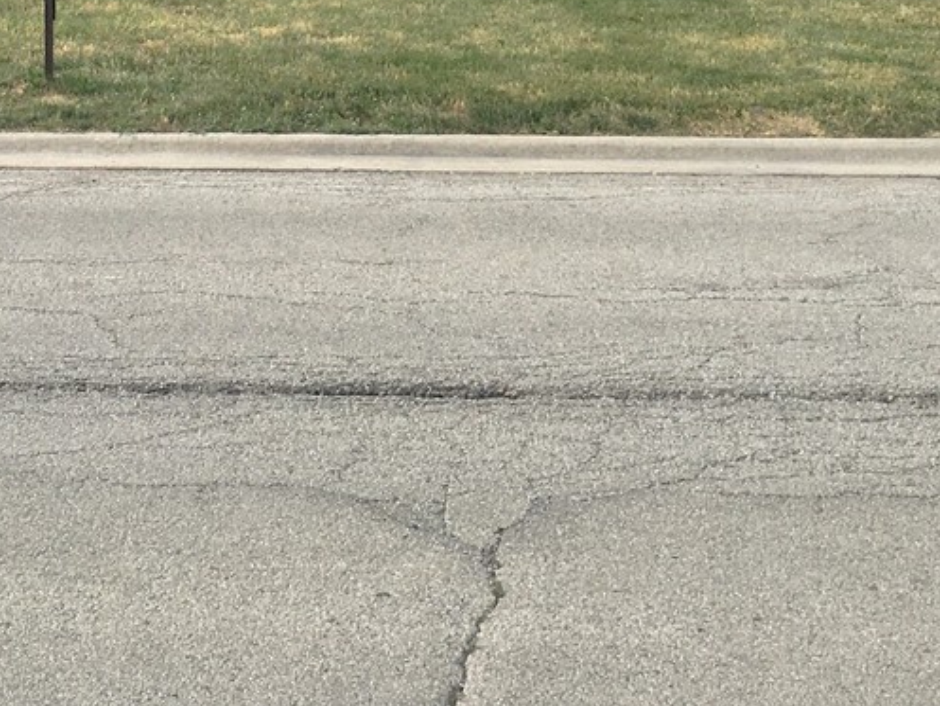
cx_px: 199
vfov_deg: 16.4
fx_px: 2282
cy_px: -278
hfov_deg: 23.0
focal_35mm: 84
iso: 25
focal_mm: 4.15
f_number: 2.2
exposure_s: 1/1040
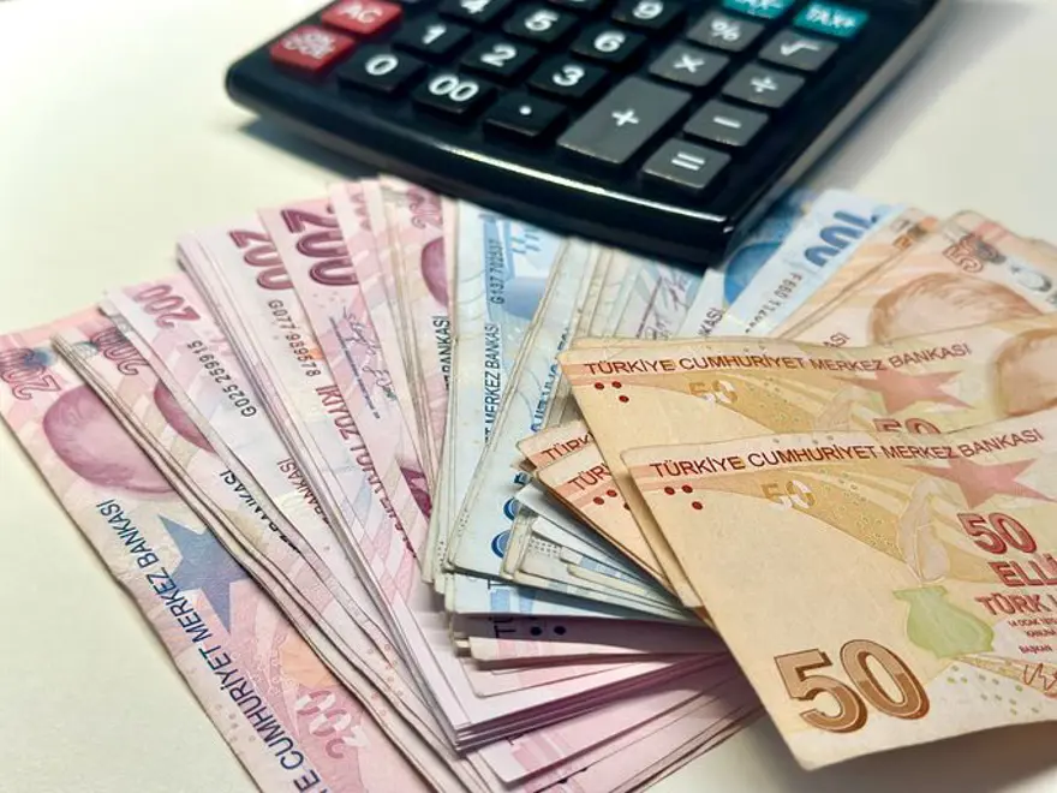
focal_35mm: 48
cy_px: 396
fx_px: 1466
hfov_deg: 39.7
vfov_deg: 30.3
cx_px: 528
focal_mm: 6.86
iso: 80
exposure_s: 1/121
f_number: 1.78
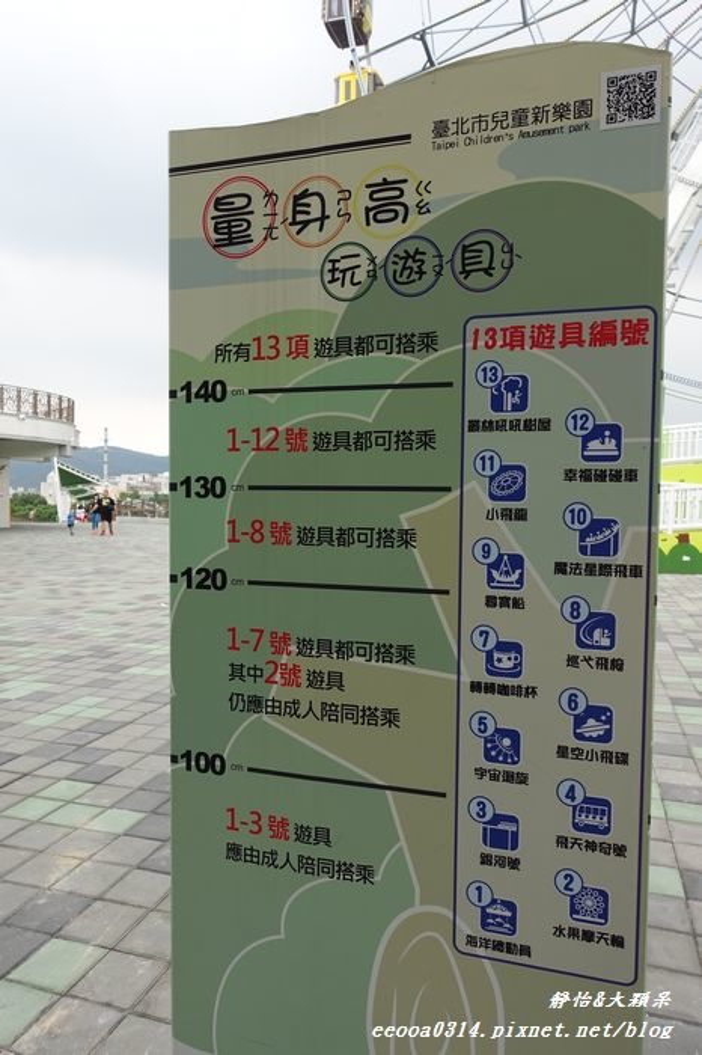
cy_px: 528
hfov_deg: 53.1
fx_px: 703
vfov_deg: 73.8
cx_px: 351
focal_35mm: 24
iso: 125
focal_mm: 8.8
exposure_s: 1/100
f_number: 5.6
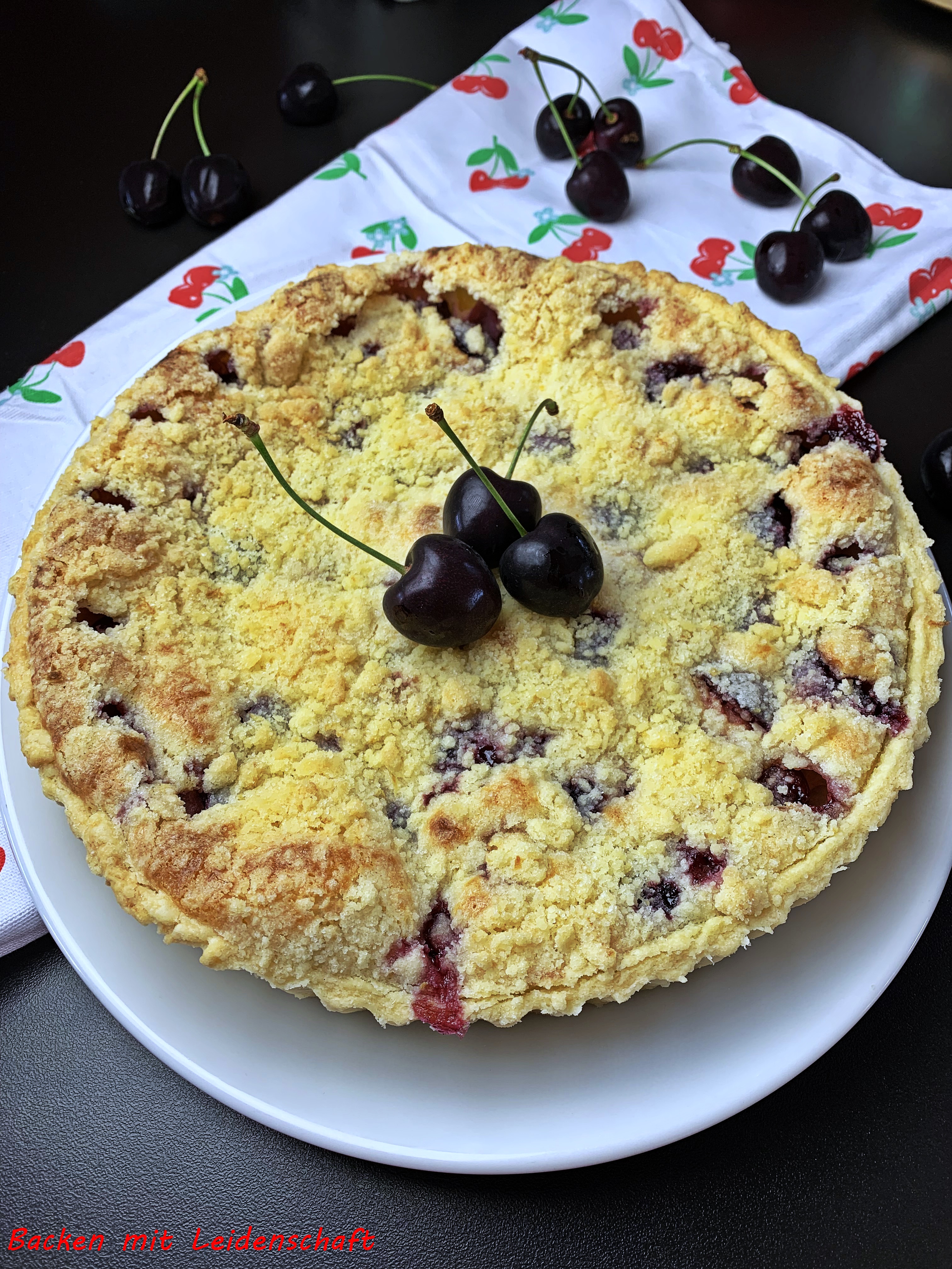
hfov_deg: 53.1
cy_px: 634
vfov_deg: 67.3
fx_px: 953
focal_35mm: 26
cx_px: 476
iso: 25
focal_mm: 4.25
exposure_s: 1/105
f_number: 1.8
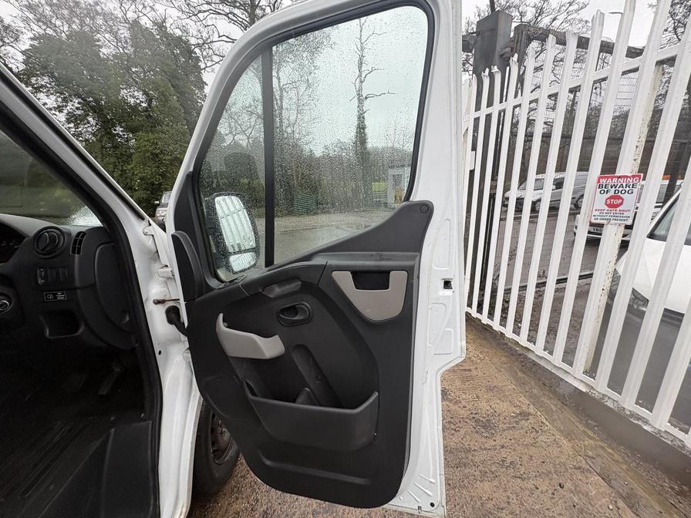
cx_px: 346
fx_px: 279
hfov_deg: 102.1
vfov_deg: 85.7
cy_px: 259
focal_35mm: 14
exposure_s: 1/99
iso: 100
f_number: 2.2
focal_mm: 2.22
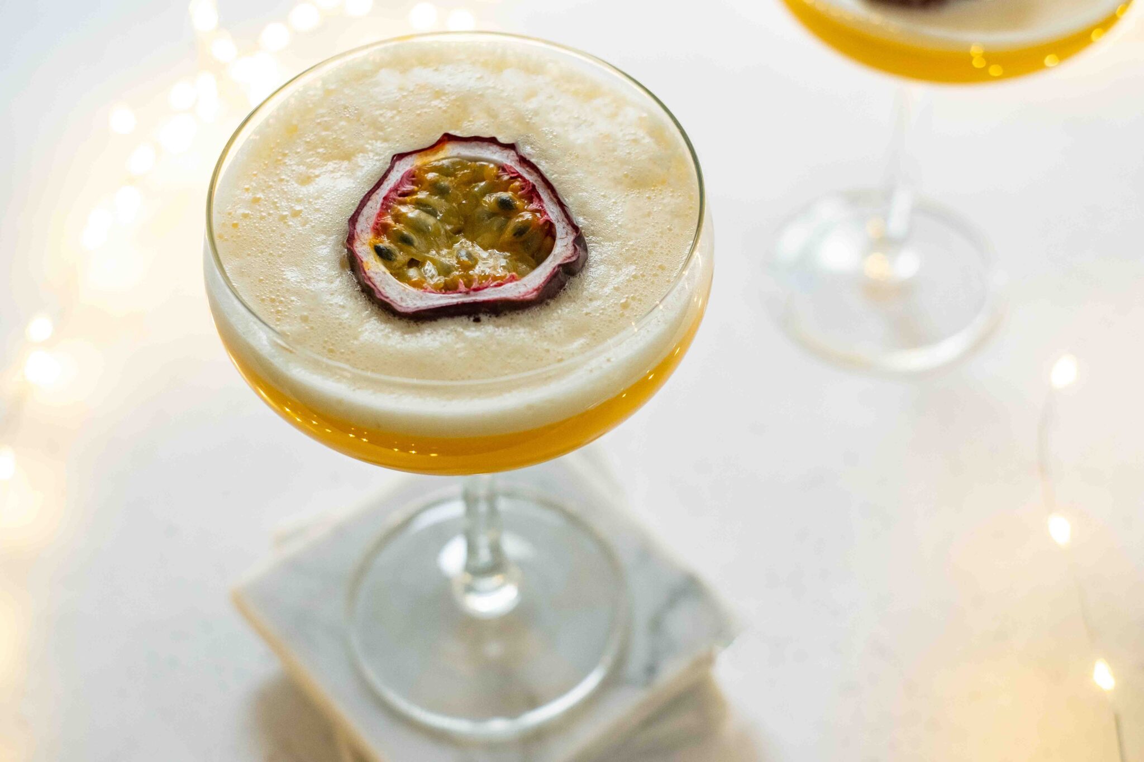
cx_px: 572
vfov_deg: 25.5
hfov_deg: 37.5
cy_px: 381
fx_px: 1684
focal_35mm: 53
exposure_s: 1/40
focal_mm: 35
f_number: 3.2
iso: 640
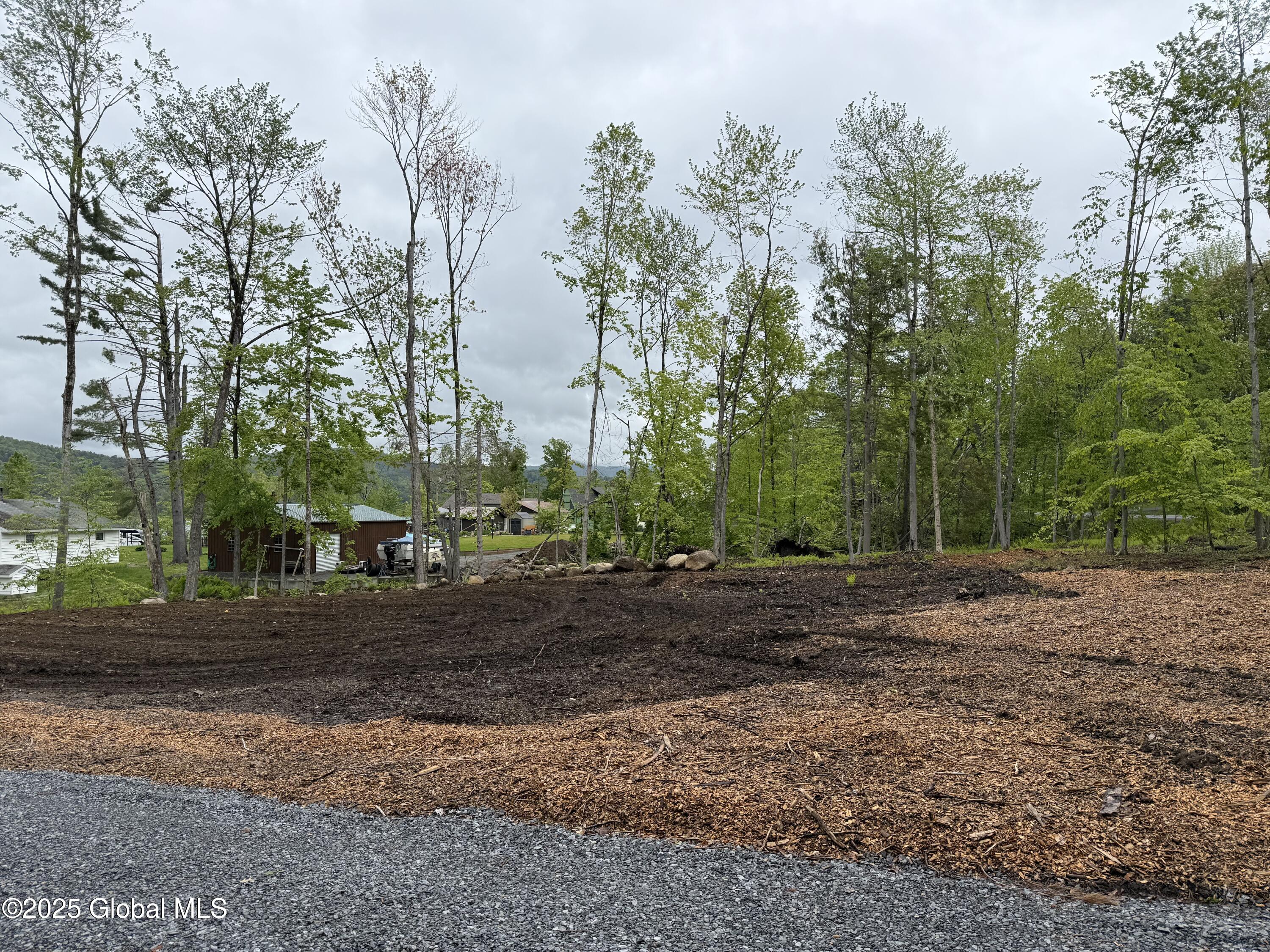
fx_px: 881
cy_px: 476
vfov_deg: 56.8
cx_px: 635
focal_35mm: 24
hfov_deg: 71.6
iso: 80
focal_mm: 6.76
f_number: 1.78
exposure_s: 1/2110
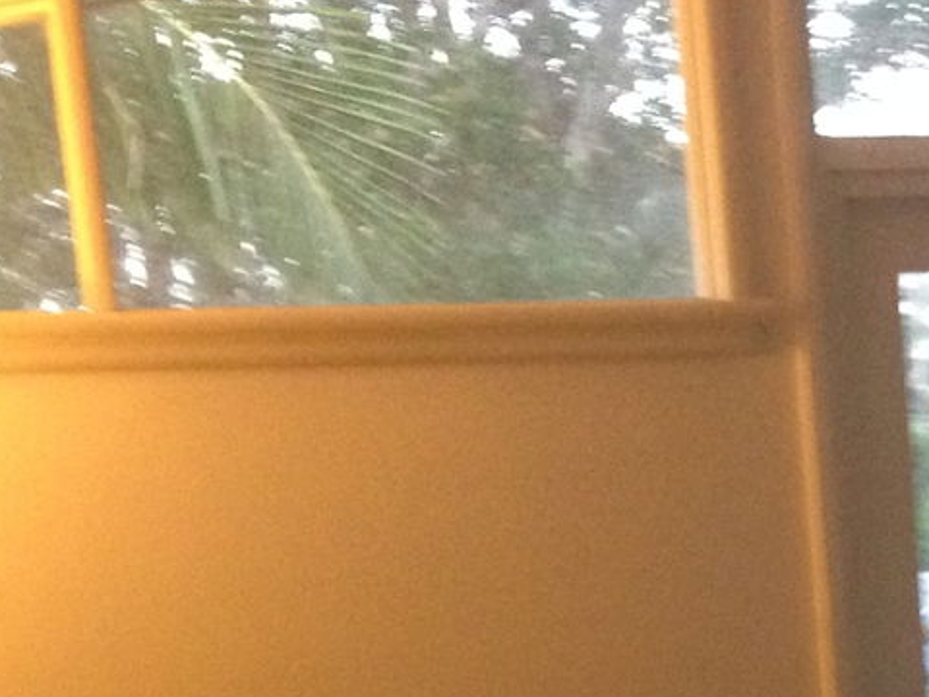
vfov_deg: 12.6
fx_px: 2952
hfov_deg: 17.2
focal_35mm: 110
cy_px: 1138
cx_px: 1059
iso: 400
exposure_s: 1/15
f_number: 2.4
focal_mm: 4.12
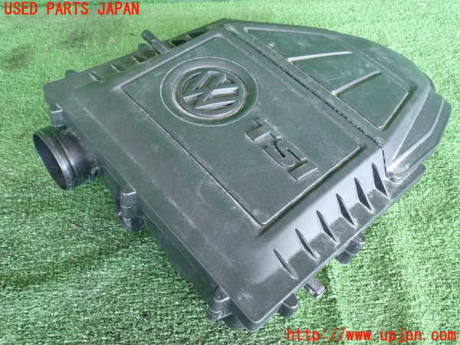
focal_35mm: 32
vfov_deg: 44.2
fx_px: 425
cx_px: 230
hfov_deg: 56.8
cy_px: 172
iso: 1250
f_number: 2.4
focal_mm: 5.79
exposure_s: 1/125
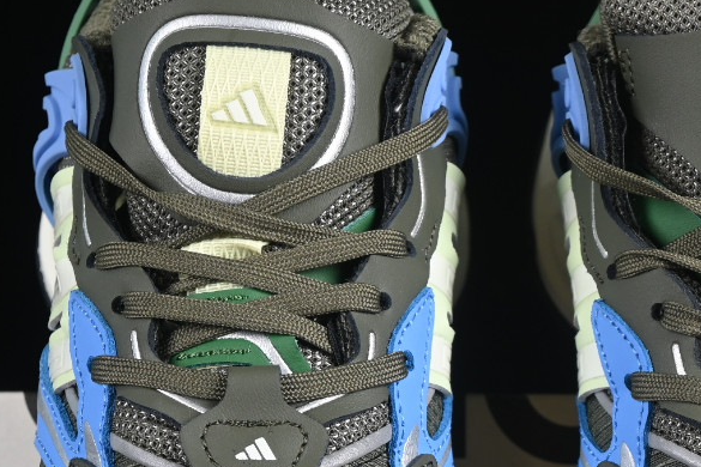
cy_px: 451
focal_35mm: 205
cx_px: 521
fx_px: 3991
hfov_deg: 10.0
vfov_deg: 6.7
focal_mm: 50
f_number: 6.3
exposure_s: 1/60
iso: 160
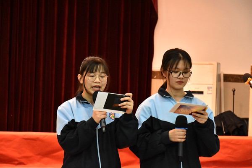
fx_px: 840
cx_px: 126
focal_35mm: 120
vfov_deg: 11.4
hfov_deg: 17.1
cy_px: 84
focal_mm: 80
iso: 2500
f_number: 5.3
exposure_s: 1/50
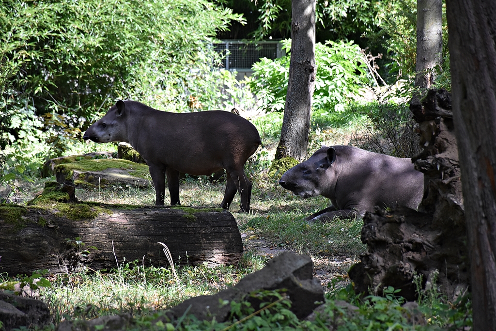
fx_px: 2894
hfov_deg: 9.8
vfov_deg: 6.5
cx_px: 248
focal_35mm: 210
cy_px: 166
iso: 1100
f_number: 5.6
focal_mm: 140
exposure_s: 1/500
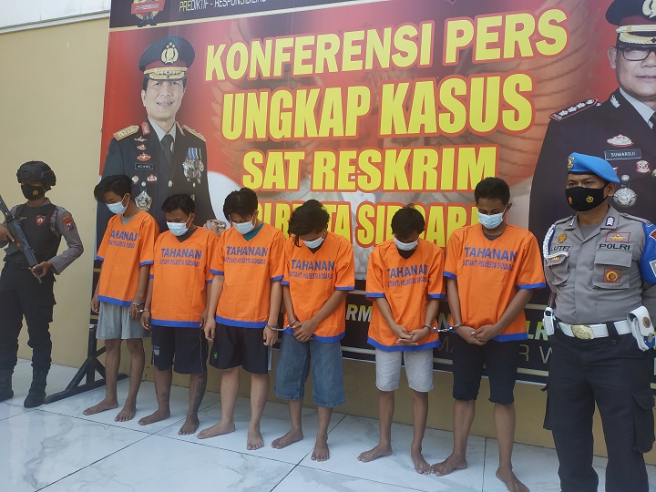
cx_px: 328
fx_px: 455
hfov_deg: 71.6
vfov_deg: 56.8
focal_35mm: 24
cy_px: 246
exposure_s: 1/193
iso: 100
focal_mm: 3.94
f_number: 1.9
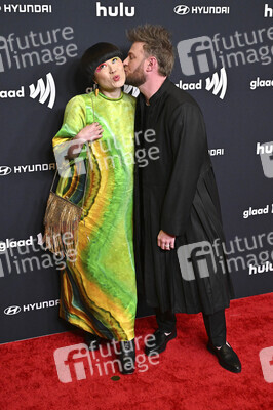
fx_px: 524
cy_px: 205
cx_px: 136
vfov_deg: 42.8
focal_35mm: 46
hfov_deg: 29.2
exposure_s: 1/250
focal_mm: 46
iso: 4000
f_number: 5.6
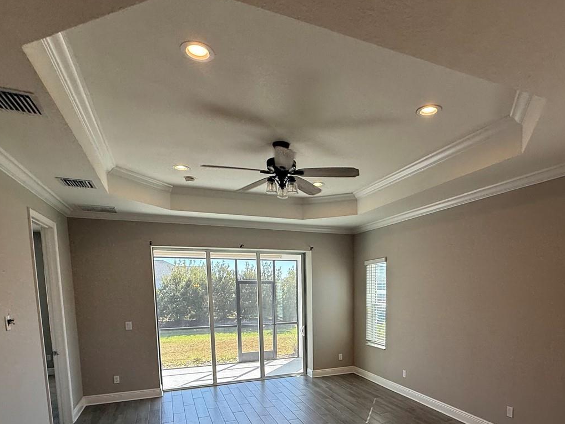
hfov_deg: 75.8
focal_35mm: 22
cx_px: 331
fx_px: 359
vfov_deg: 57.4
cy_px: 327
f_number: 2.2
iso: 50
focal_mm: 2.22
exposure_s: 1/186
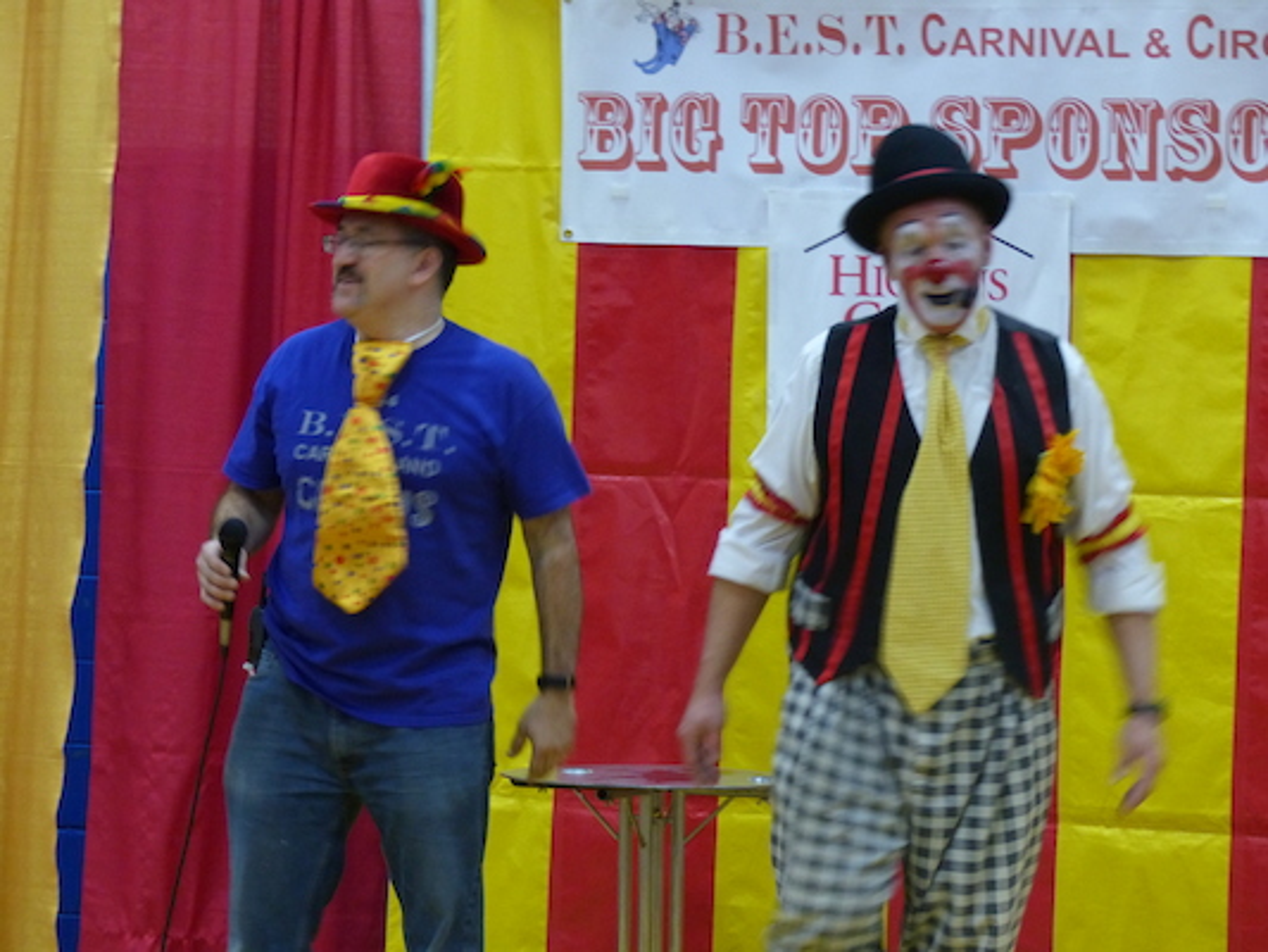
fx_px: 5313
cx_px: 634
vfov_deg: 10.2
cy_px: 476
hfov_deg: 13.6
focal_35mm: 145
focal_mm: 26.1
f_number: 2.8
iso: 400
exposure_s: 1/20
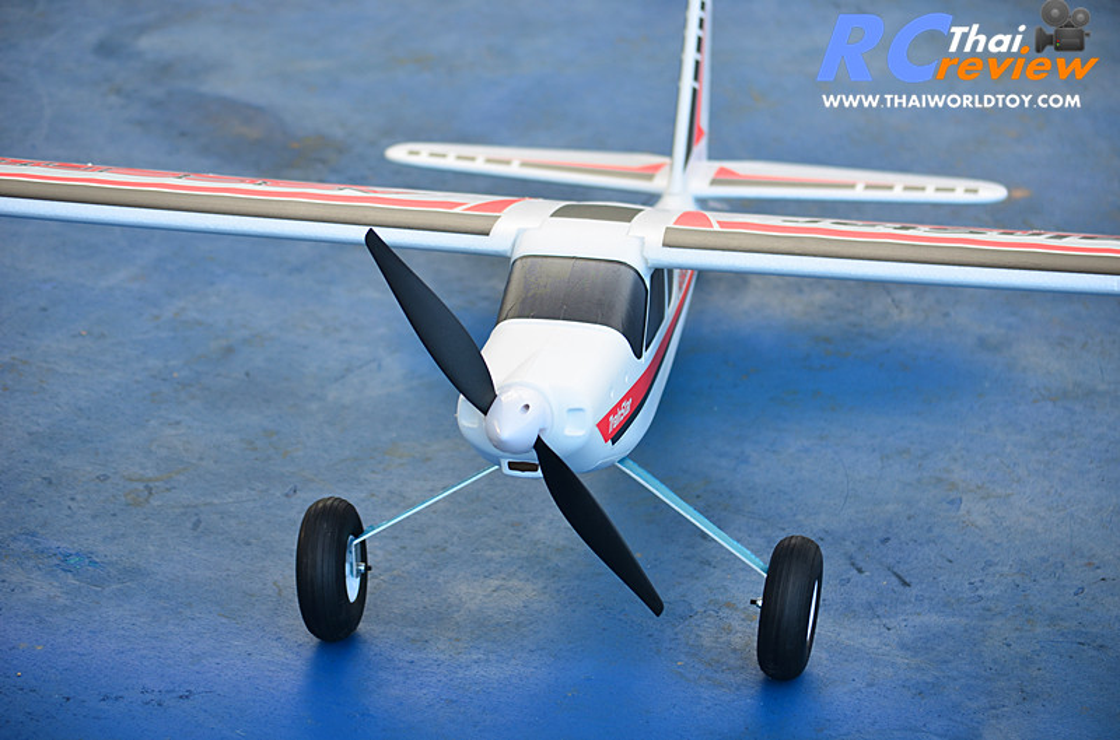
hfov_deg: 17.1
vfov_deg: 11.4
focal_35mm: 120
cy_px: 370
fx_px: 3724
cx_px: 560
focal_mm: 80
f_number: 4.5
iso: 100
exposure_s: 1/80
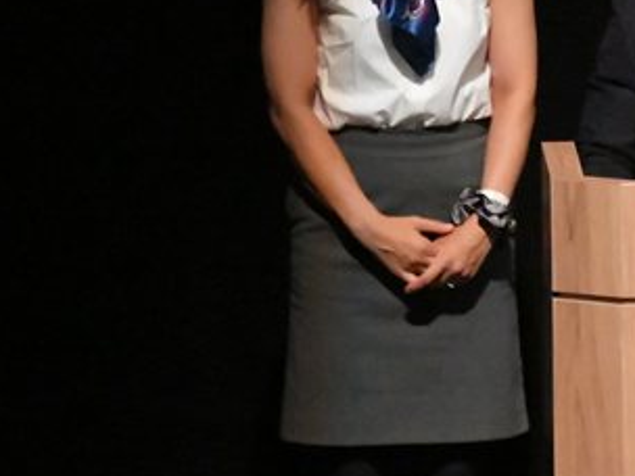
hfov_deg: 1.8
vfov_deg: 1.3
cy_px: 77
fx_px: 20215
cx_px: 603
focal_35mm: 1102
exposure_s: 1/400
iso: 20000
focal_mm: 300
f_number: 5.6
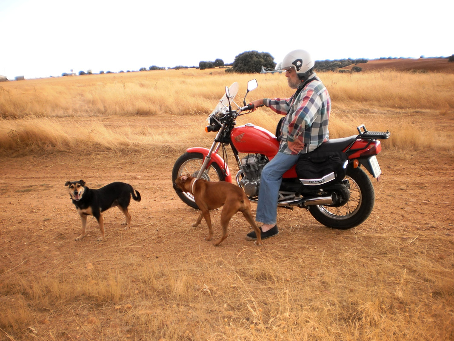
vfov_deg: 39.6
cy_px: 170
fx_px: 472
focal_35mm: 36
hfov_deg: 51.4
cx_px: 227
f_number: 3.1
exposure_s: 1/250
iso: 100
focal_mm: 6.3
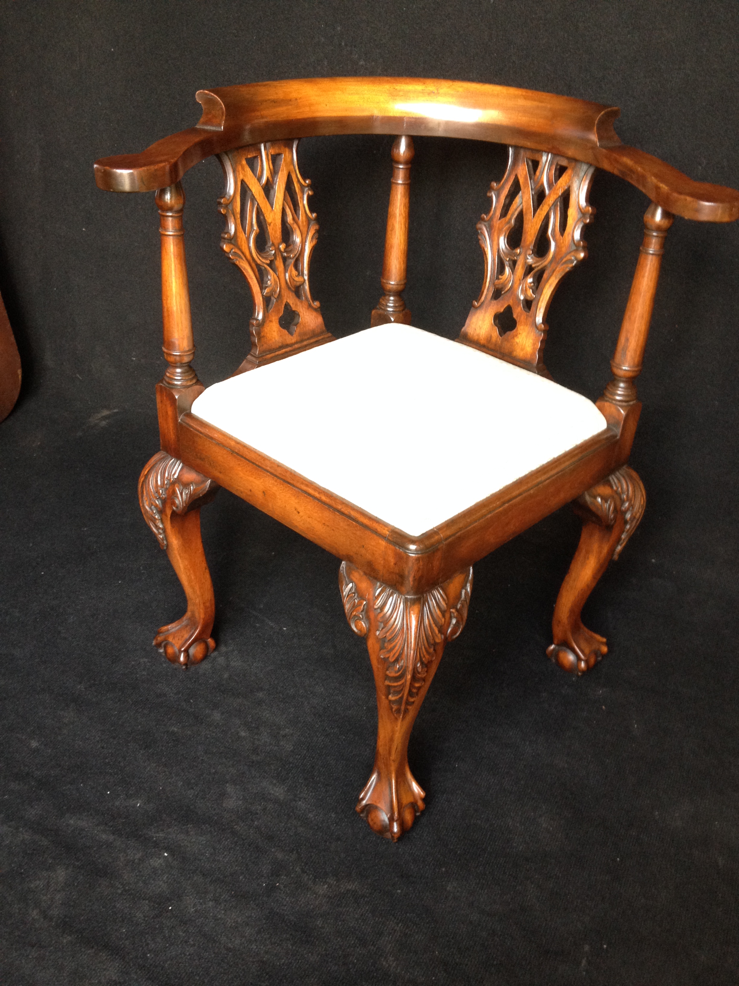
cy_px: 493
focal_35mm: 35
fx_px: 996
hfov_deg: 40.7
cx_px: 370
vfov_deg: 52.6
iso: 125
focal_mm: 4.28
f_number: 2.4
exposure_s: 1/20
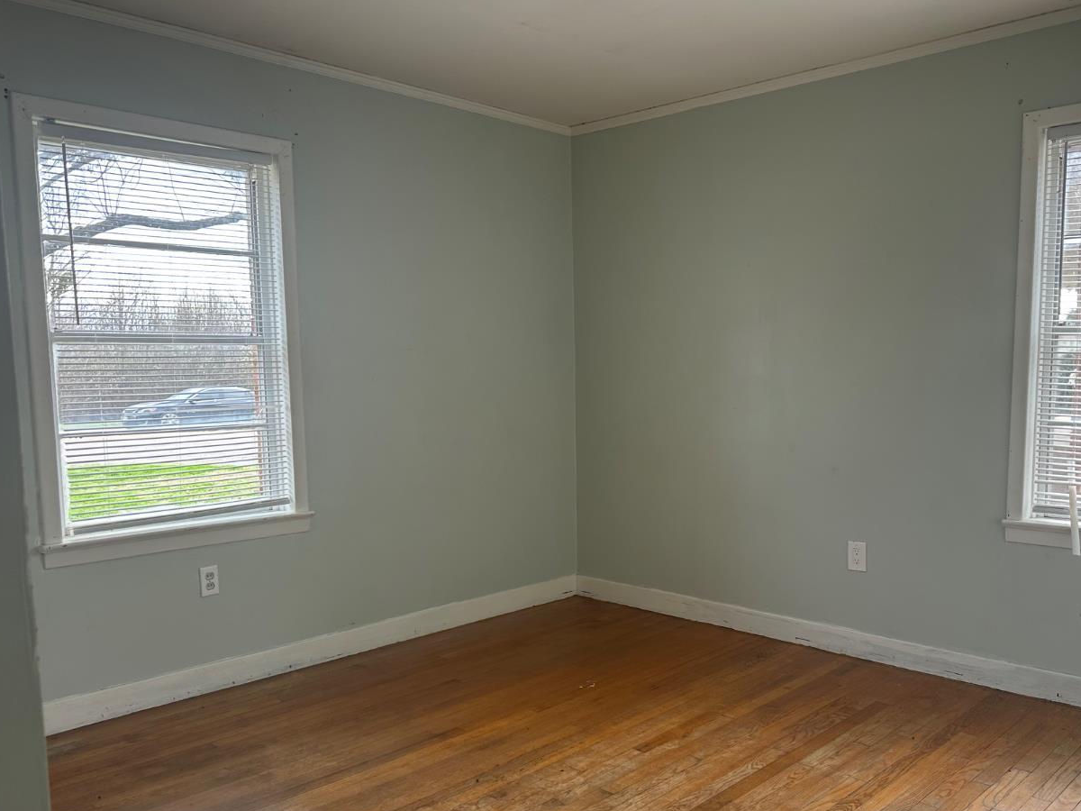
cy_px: 476
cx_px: 621
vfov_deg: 46.6
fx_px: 937
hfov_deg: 59.7
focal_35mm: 30
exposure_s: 1/121
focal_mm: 6.86
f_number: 1.78
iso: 100
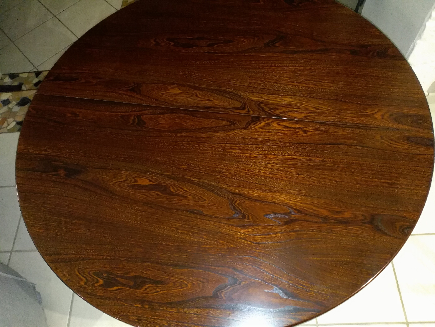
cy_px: 164
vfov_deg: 53.1
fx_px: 327
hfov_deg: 67.3
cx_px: 218
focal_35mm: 26
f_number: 2
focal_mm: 3.54
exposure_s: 1/15
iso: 1118
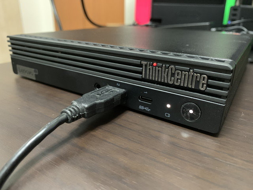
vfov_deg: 53.1
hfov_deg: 67.3
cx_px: 126
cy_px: 95
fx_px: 190
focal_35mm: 26
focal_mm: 4.2
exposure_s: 1/25
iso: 640
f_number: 1.8
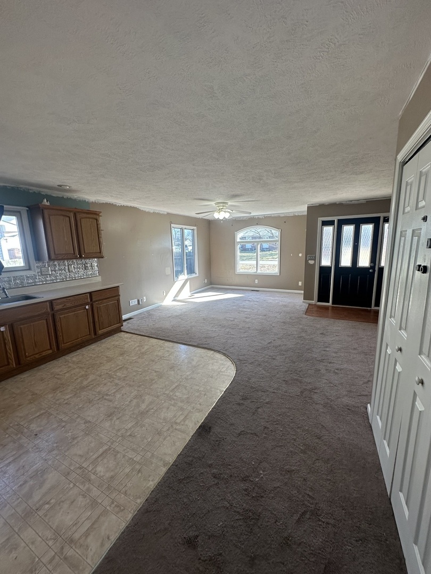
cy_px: 287
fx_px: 232
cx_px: 216
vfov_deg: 102.1
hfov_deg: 85.7
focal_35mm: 14
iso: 80
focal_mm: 2.22
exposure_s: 1/120
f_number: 2.2
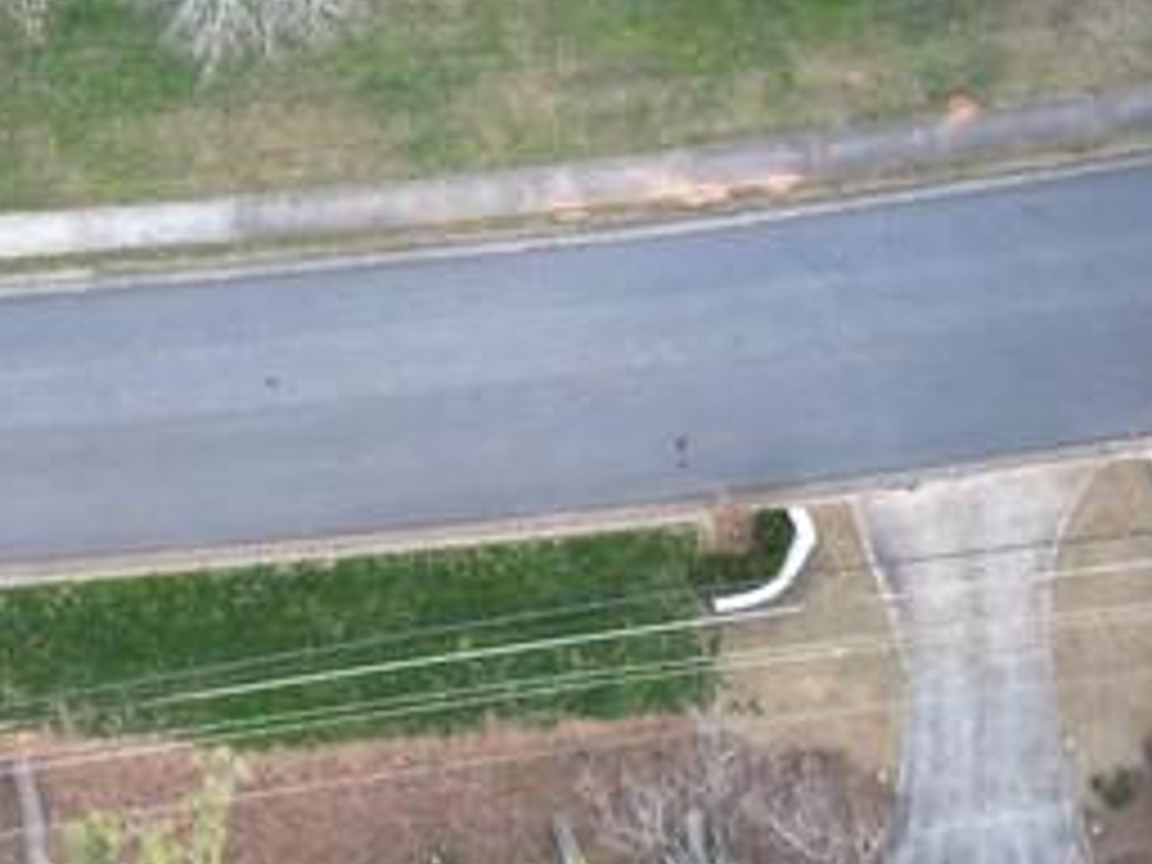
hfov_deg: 19.9
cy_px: -720
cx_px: 50
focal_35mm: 96
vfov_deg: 13.7
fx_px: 3195
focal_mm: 6.72
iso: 100
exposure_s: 1/160
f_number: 1.7
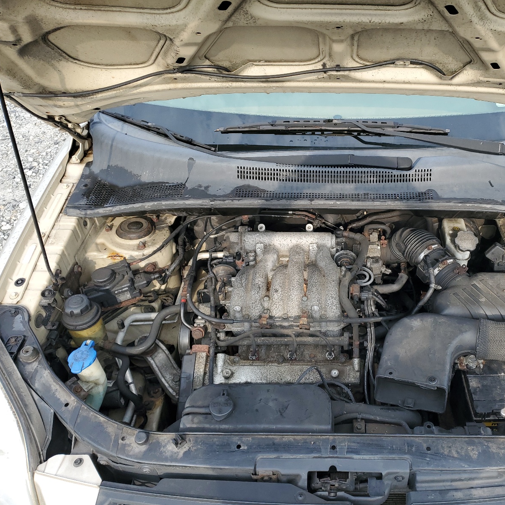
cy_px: 255
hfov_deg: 51.6
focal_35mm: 31
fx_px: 512
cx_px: 336
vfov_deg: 52.5
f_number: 1.5
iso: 50
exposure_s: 1/667
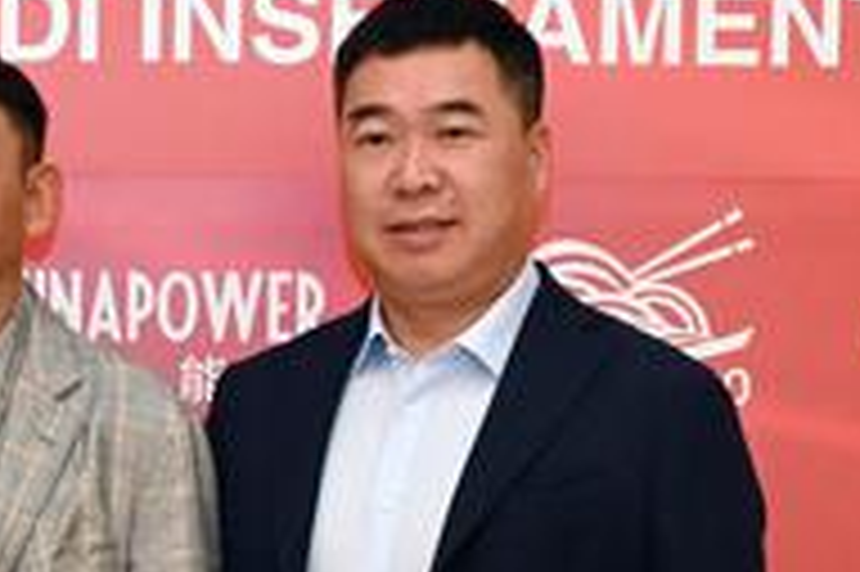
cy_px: 727
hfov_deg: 10.9
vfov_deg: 7.3
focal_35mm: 185
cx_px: -230
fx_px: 4416
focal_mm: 49
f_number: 5.6
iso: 6400
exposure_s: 1/100
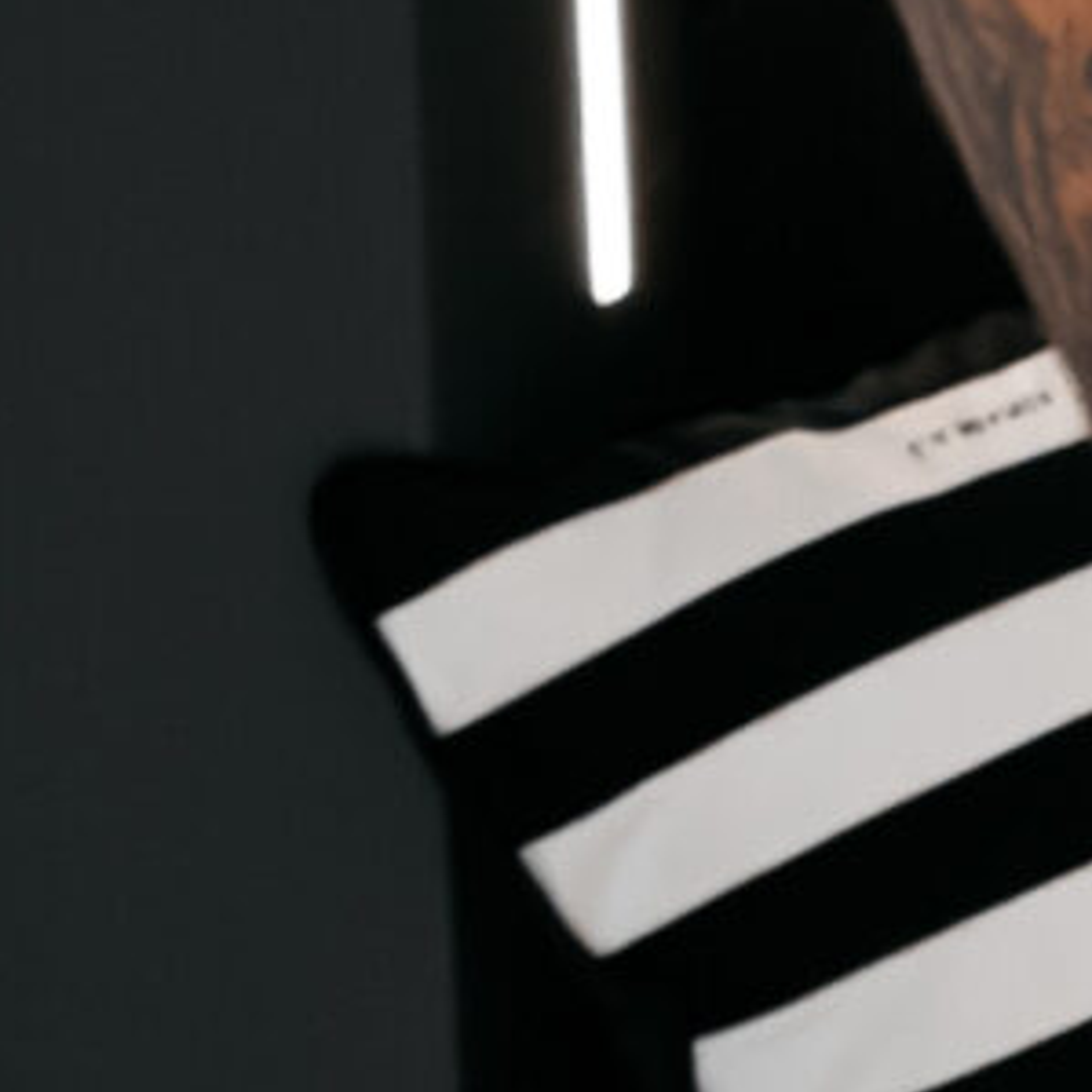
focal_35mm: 276
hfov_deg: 6.0
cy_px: 740
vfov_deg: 6.3
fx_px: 9851
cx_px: 3024
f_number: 1.8
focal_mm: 6.76
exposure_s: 1/150
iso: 160
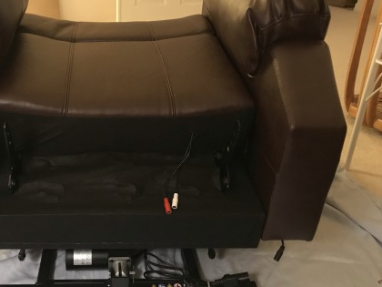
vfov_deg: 35.9
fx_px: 441
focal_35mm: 40
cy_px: 129
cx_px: 115
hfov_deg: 45.8
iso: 100
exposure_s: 1/4
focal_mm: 3.99
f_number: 1.8
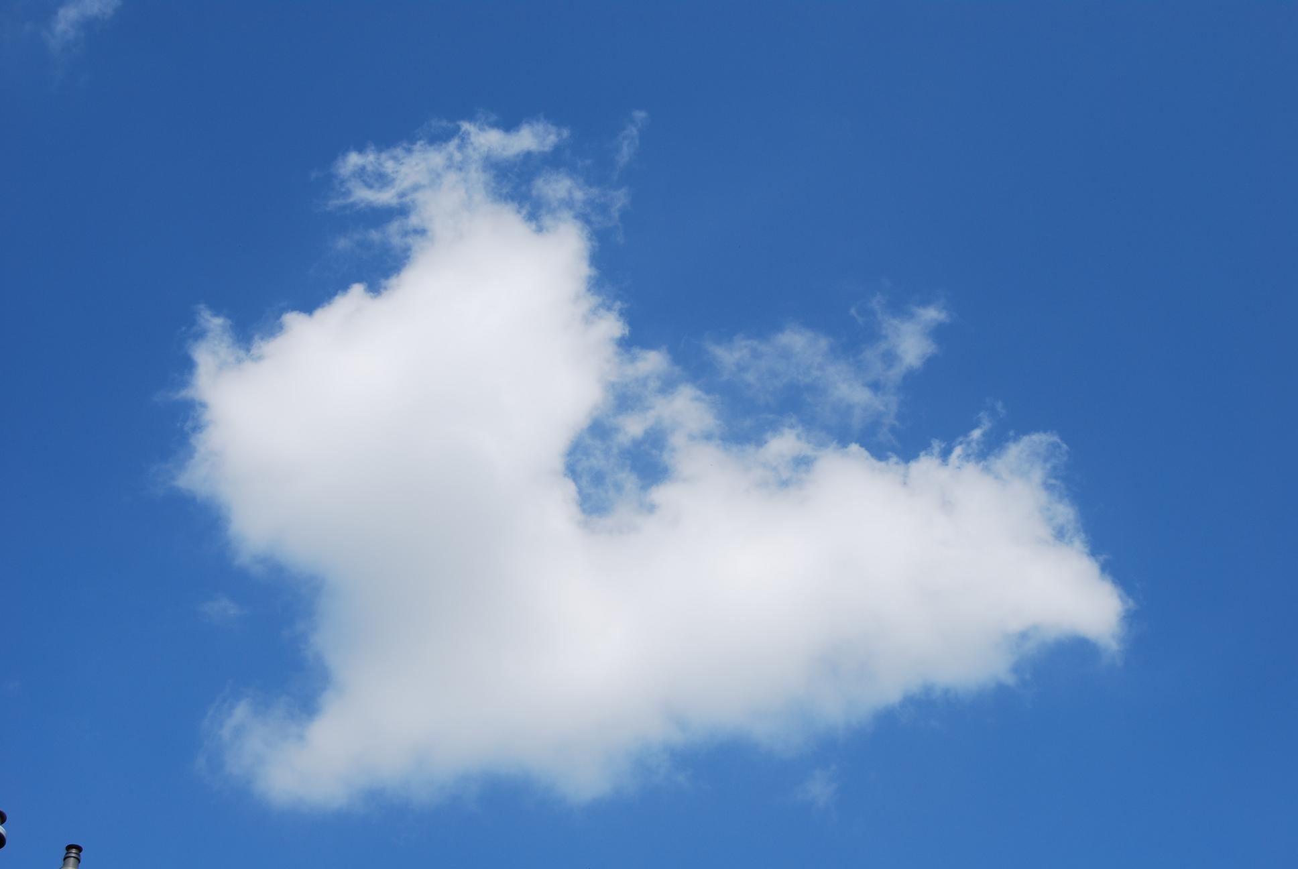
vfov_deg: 26.6
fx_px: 1841
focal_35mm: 51
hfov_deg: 38.8
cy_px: 434
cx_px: 649
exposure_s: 1/320
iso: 100
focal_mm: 34
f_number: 9
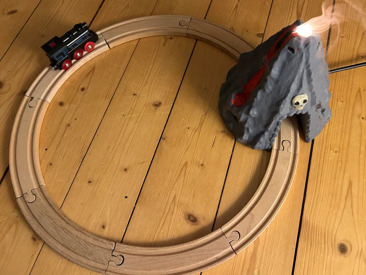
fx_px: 275
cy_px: 138
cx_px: 183
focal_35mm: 26
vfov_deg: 53.1
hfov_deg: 67.3
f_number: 1.5
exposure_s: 1/50
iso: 320
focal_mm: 5.7
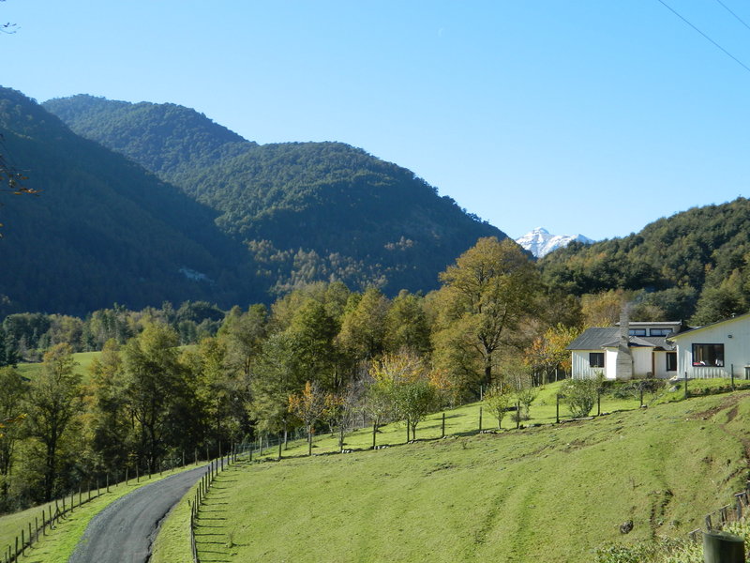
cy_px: 282
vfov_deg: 30.9
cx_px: 375
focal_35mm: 47
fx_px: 1018
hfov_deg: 40.4
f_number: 3.6
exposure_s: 1/400
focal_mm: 8.4
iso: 80
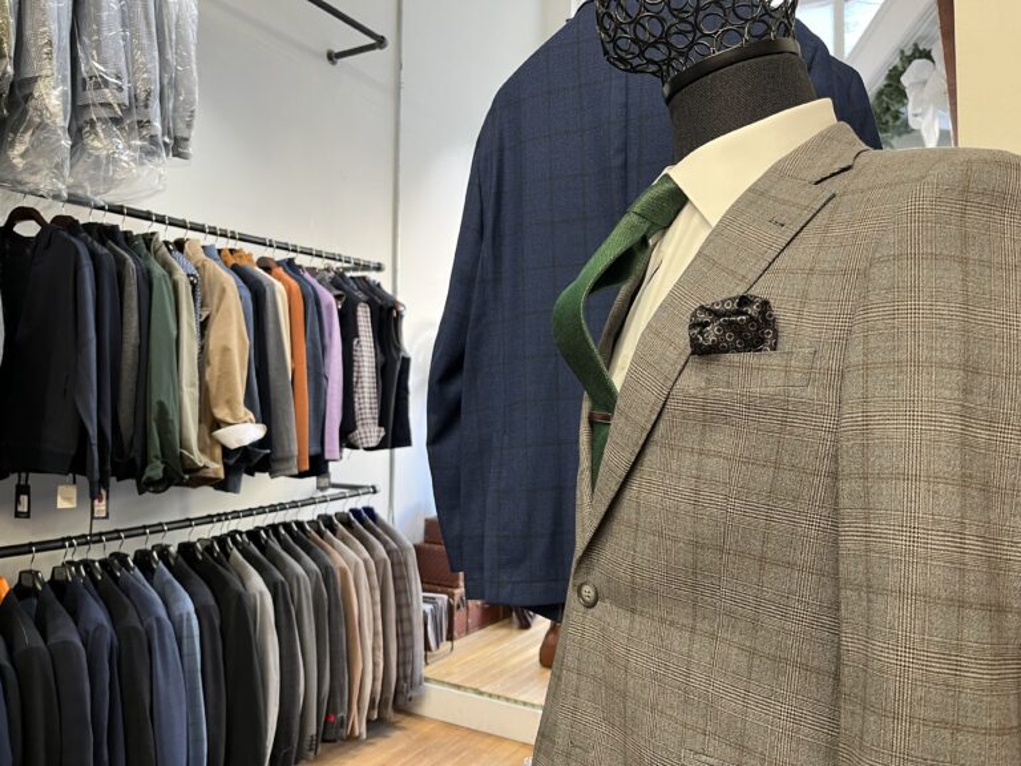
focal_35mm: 26
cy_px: 383
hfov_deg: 67.3
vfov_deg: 53.1
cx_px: 510
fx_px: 767
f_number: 1.6
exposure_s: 1/60
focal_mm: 5.1
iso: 125
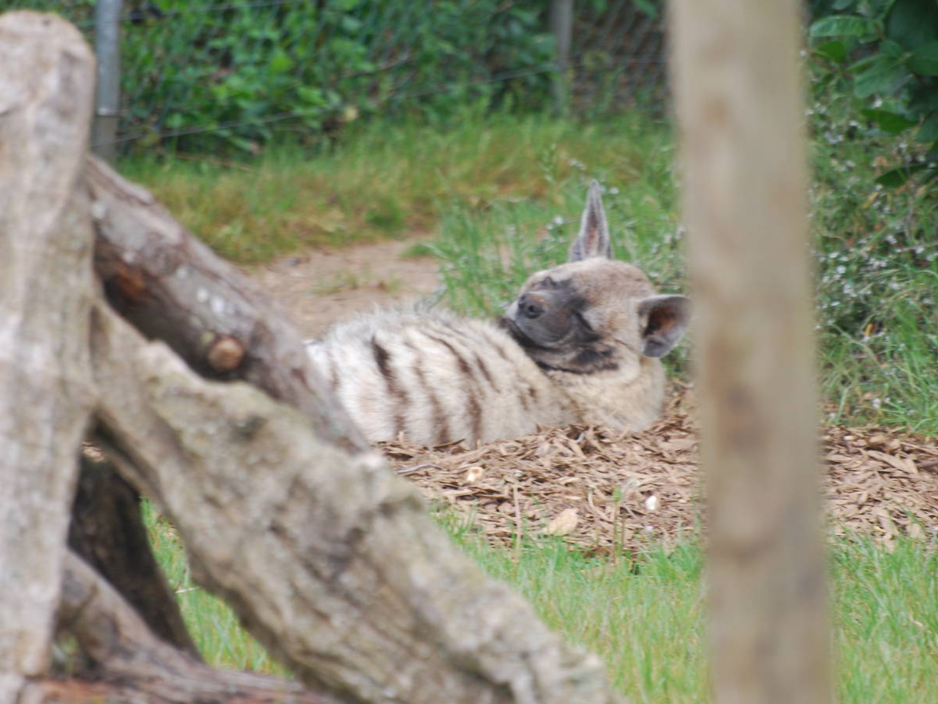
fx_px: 15715
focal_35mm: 580
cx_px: 482
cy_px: 341
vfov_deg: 2.6
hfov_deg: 3.4
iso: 250
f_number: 5.6
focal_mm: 300
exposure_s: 1/125
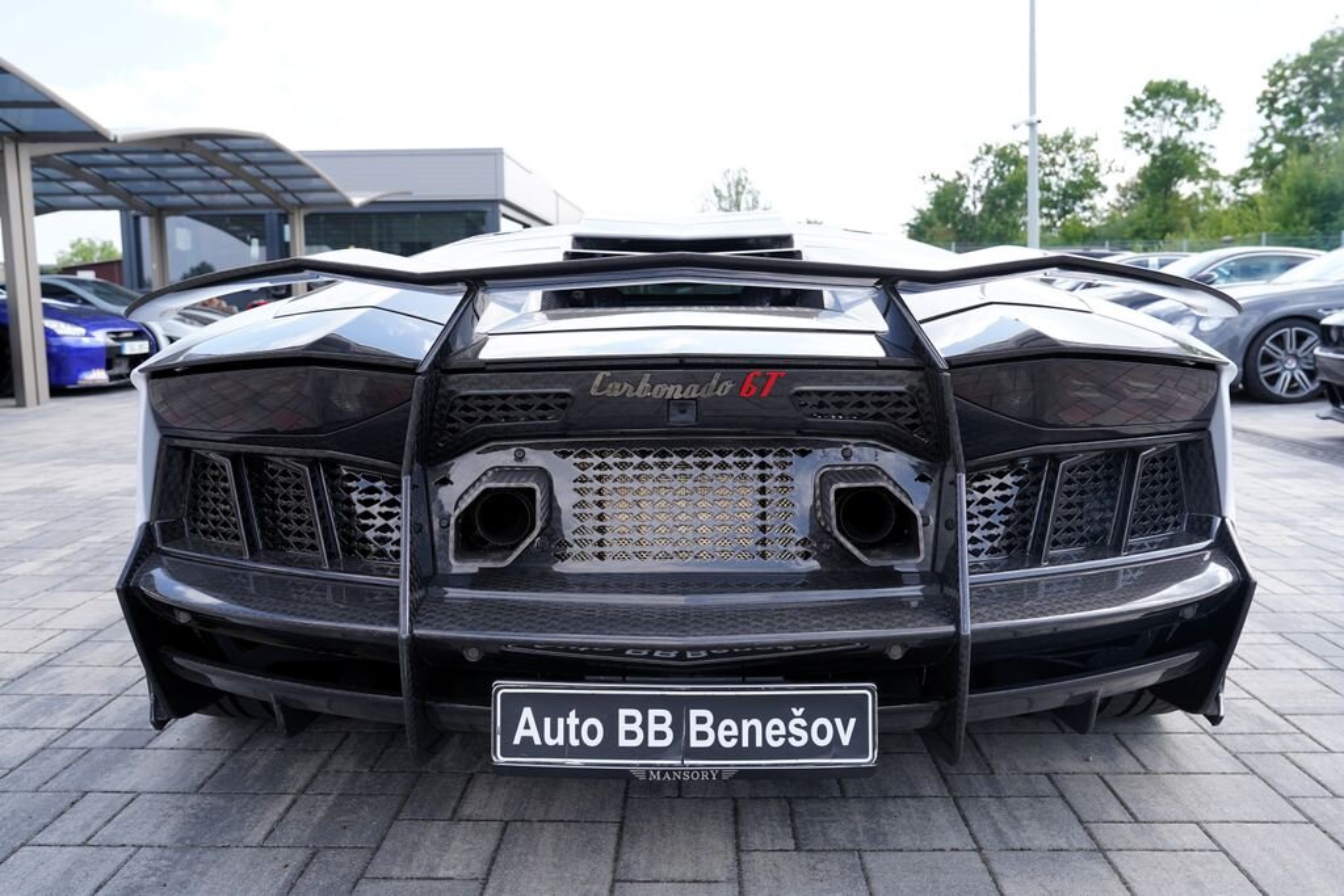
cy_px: 448
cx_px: 672
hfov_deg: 61.9
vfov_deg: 43.6
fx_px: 1120
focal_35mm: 30
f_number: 5.6
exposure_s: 1/125
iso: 100
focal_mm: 30
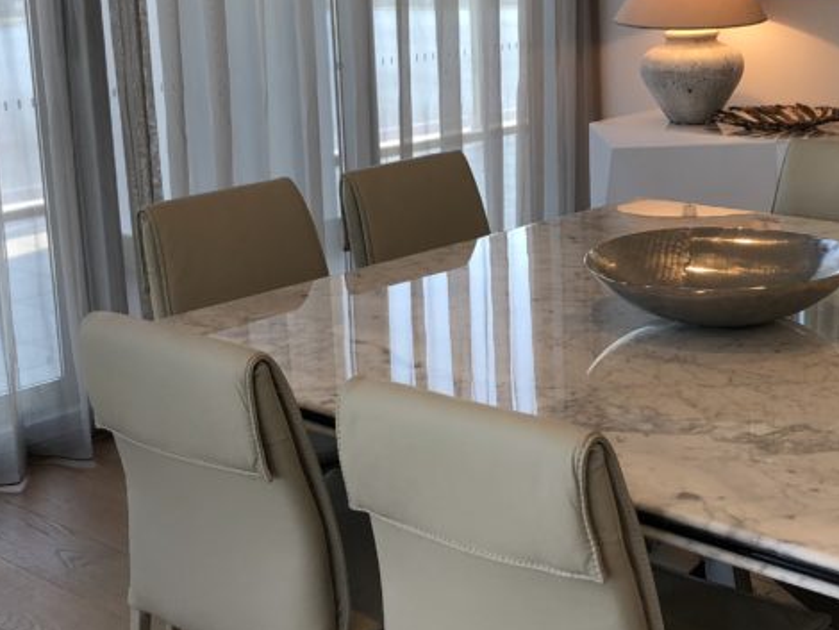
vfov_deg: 24.0
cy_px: 268
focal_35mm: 61
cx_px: 561
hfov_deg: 31.4
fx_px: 1479
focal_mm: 3.99
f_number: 1.8
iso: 25
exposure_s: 1/50
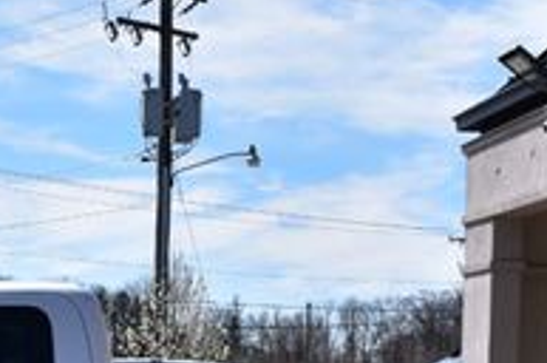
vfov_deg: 11.7
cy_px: 431
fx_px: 1739
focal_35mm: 115
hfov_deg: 17.2
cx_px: -77
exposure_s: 1/500
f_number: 11
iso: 280
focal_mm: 23
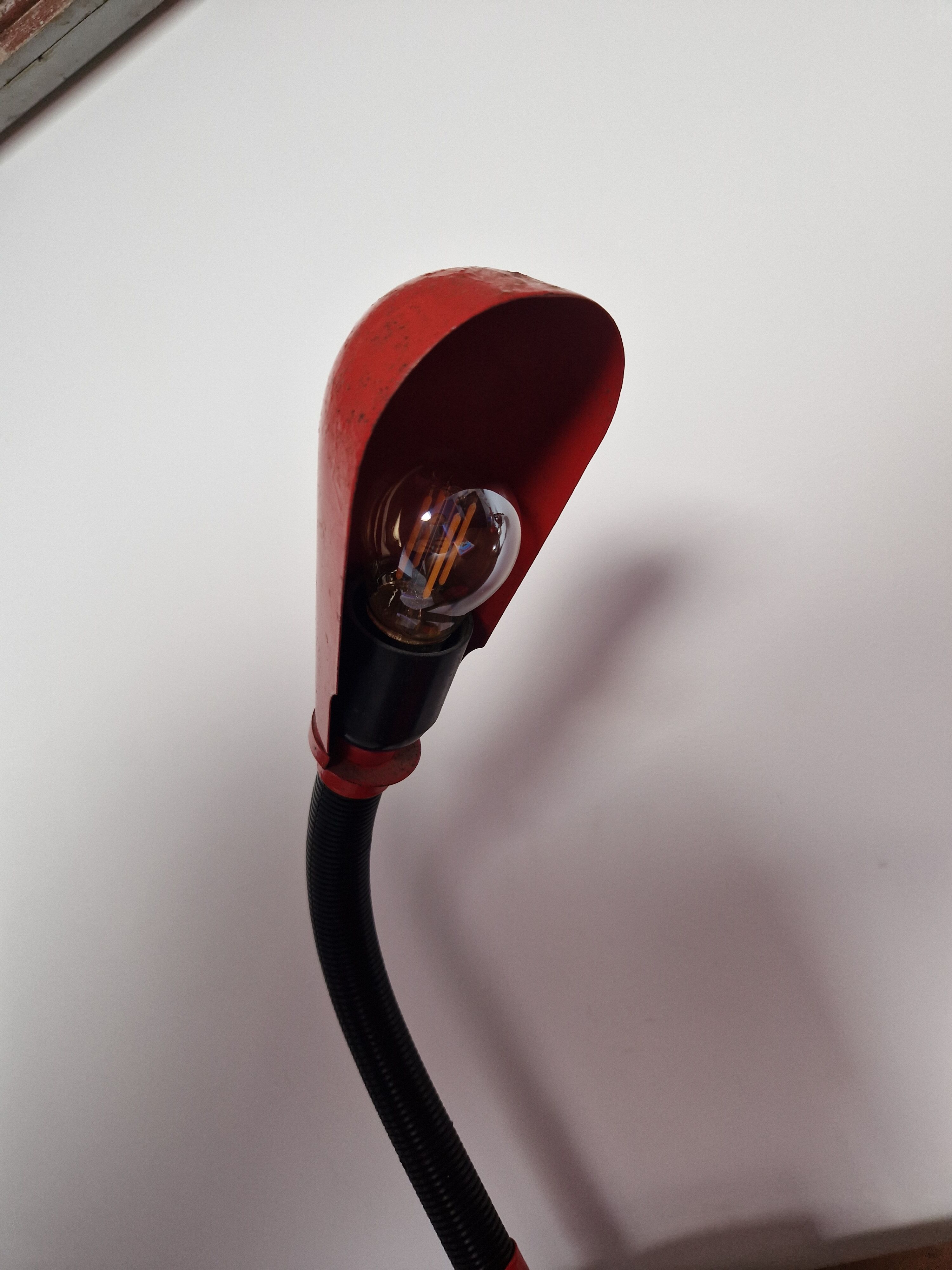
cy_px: 635
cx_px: 476
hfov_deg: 58.9
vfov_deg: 73.9
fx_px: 843
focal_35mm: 23
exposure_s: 1/113
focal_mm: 5.4
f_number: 1.8
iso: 50
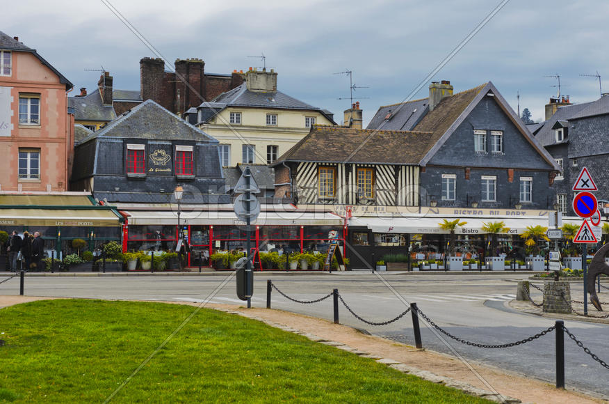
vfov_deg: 23.7
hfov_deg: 35.1
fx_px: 962
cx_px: 304
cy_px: 202
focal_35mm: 57
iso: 100
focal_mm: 38
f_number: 5.6
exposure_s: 1/350
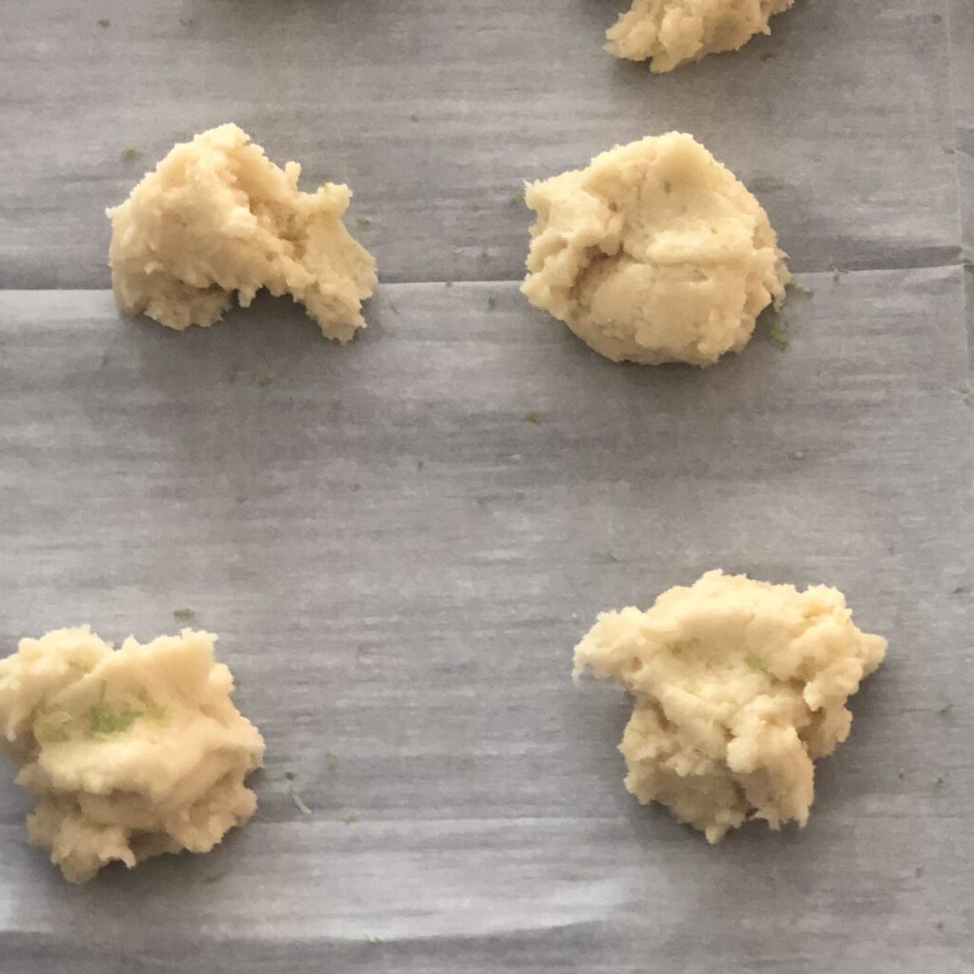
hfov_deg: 15.1
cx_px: 863
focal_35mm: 114
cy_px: 330
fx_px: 3629
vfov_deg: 15.3
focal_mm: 6
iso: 100
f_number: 2.4
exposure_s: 1/40
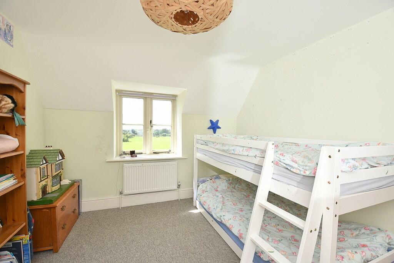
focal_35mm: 15
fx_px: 164
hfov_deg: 100.4
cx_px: 197
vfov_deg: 77.4
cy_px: 132
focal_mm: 10
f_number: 5
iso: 140
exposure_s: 1/200
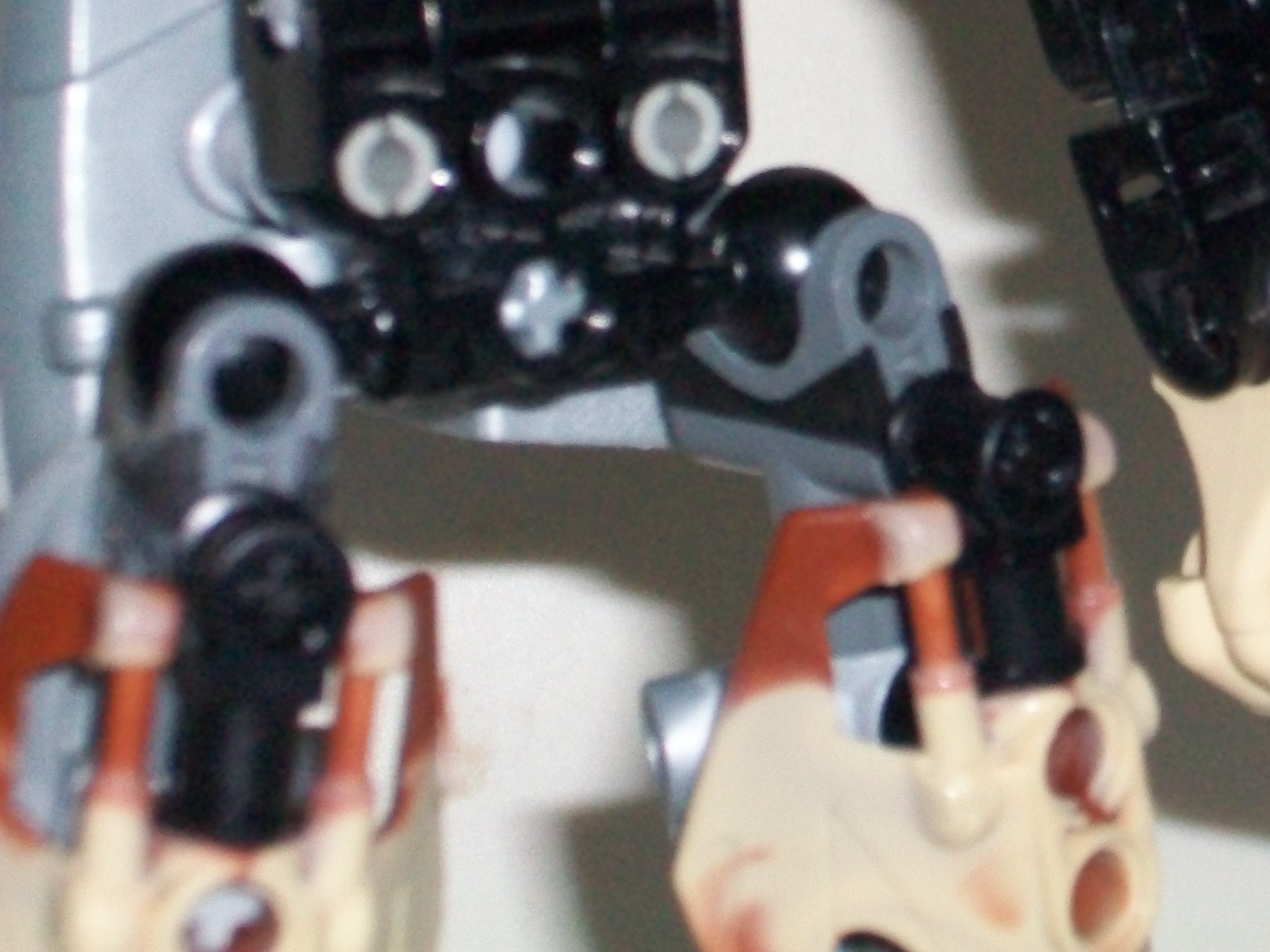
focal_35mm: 167
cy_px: -14
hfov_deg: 11.7
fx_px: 6127
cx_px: 1282
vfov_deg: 8.8
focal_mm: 13.7
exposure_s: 1/250
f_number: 4.6
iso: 200
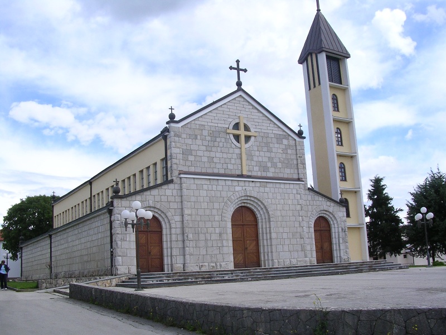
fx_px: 490
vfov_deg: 37.7
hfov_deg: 49.0
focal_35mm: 38
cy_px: 168
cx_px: 223
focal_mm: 5.8
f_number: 5.6
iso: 141
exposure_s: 1/331
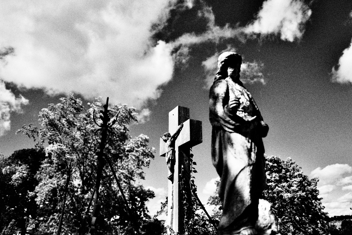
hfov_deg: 65.4
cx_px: 176
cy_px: 118
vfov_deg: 46.5
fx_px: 274
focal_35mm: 28
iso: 200
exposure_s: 1/3200
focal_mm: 28
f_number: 2
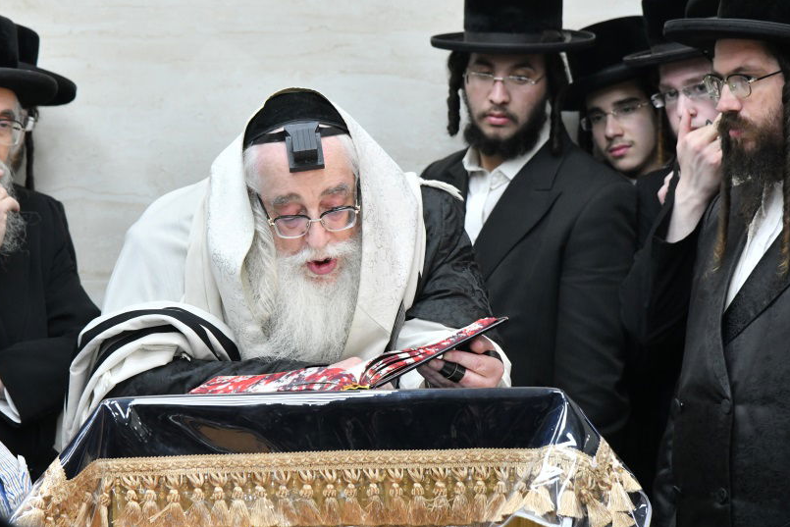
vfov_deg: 9.8
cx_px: 321
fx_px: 3073
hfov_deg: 14.6
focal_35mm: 140
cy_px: 248
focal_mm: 110
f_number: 6.3
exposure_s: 1/100
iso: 2000
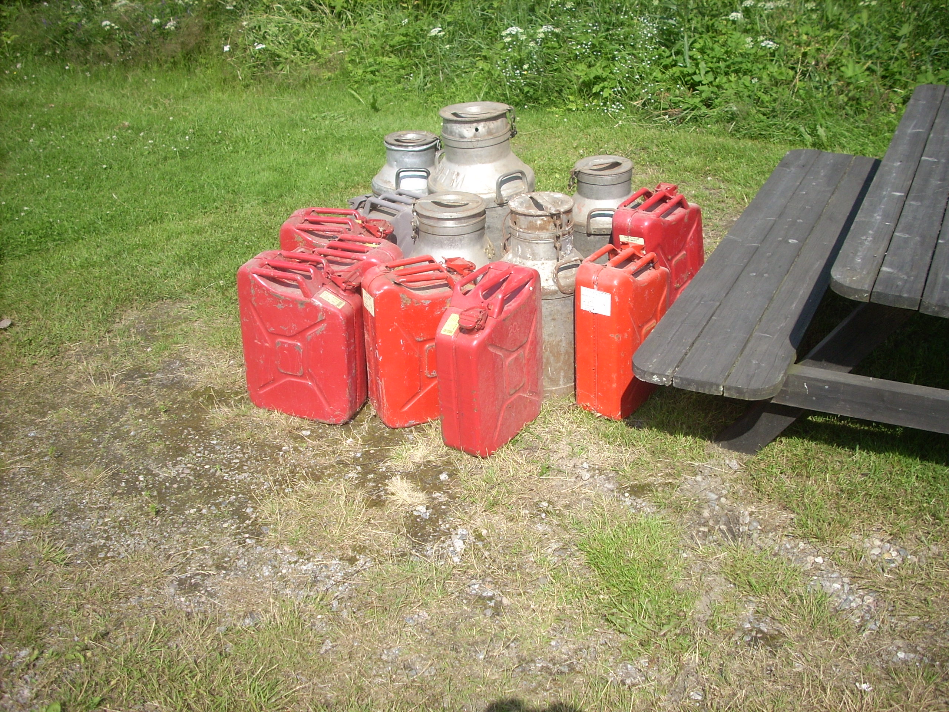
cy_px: 356
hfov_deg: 50.1
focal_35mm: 37
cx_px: 474
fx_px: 1014
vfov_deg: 38.7
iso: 64
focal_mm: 6.2
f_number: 5.6
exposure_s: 1/169
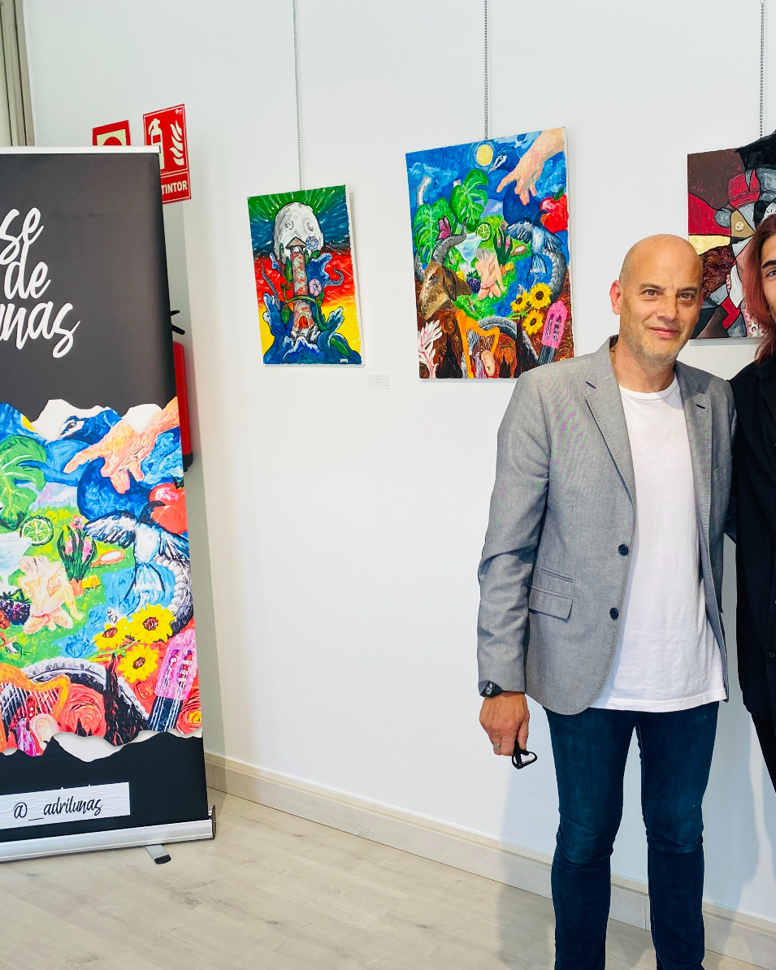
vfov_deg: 52.8
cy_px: 484
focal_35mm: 34
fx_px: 976
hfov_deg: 42.9
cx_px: 506
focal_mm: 4.25
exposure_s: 1/140
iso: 32
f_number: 1.8
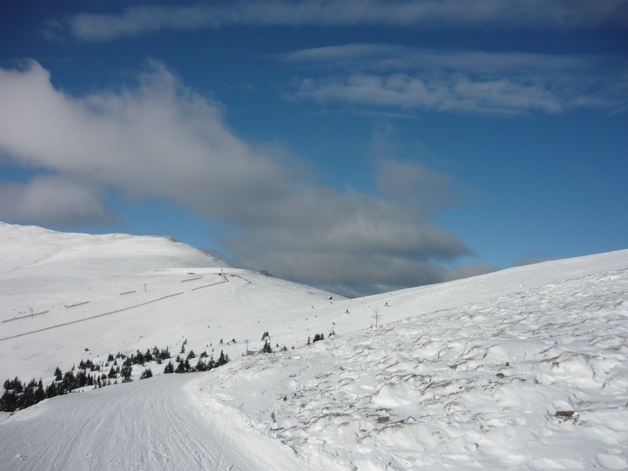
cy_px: 236
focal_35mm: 33
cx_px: 314
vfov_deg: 42.9
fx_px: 599
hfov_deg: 55.4
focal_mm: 5.5
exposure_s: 1/500
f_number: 8
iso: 100
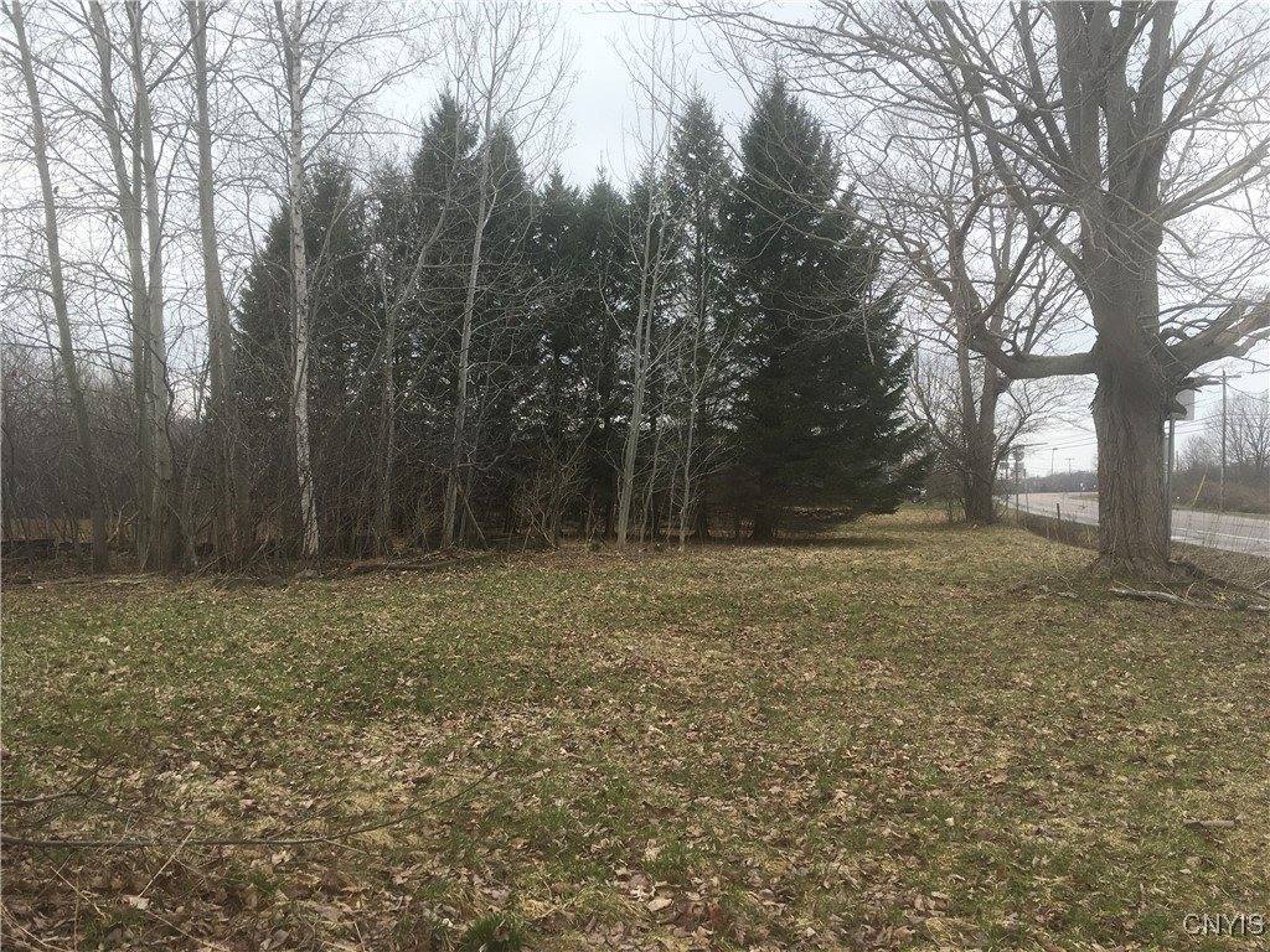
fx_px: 1064
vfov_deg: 48.2
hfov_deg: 61.7
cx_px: 635
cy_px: 476
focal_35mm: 29
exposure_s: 1/974
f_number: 2.2
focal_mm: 4.15
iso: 25
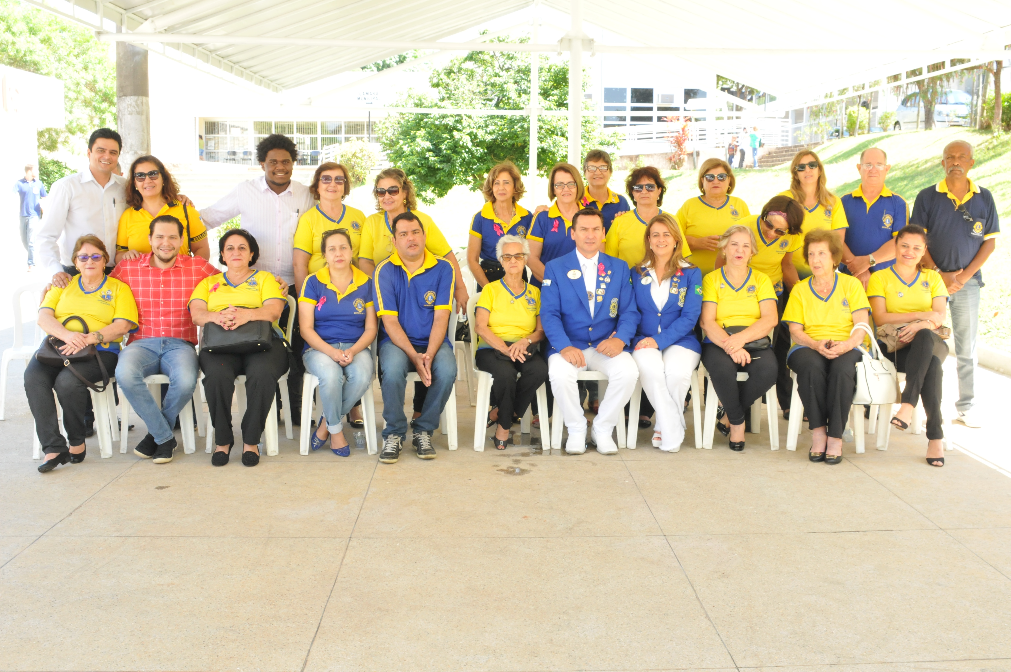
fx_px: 1010
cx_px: 506
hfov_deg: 53.2
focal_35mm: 36
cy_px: 336
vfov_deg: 36.8
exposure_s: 1/60
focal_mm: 24
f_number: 11
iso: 800
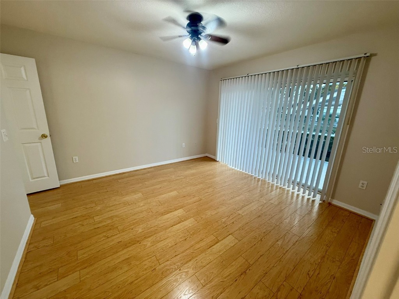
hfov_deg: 102.1
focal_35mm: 14
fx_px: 161
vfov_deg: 85.7
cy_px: 150
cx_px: 200
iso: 200
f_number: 2.2
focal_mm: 2.22
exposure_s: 1/60
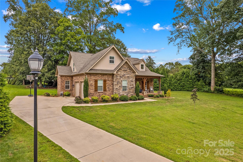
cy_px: 81
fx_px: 148
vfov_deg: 57.2
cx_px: 122
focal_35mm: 22
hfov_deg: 78.6
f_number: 2.8
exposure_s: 1/350
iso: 100
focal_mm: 8.38
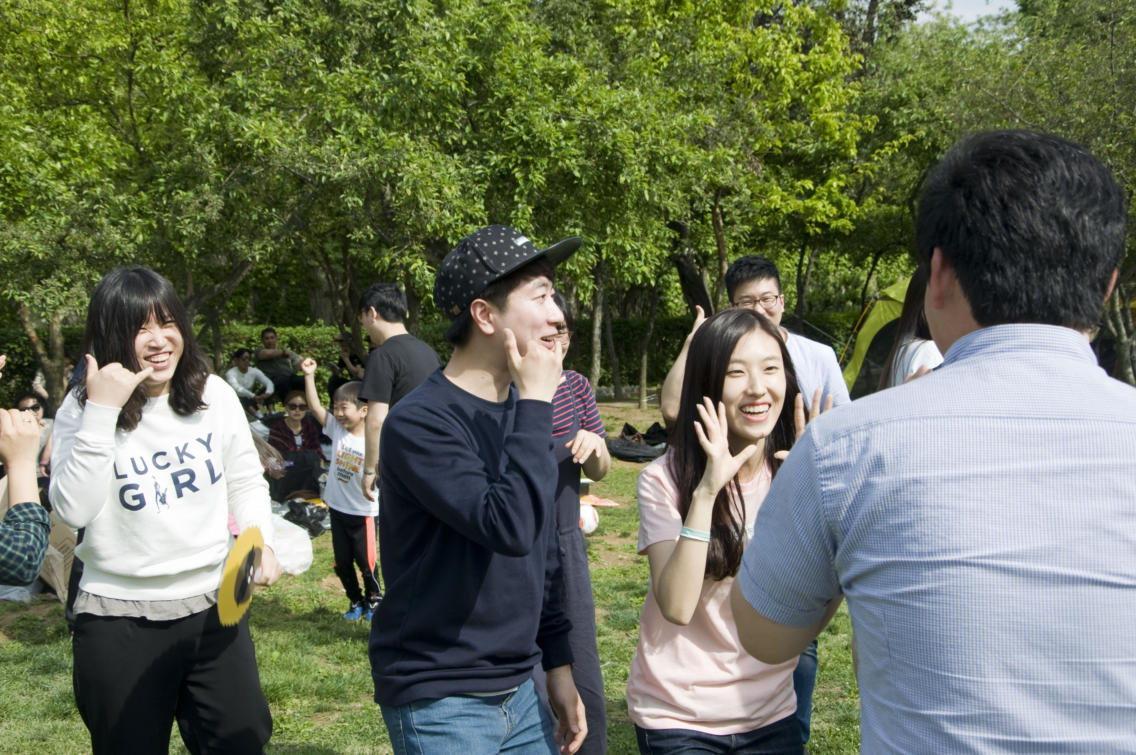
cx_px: 568
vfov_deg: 28.0
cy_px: 378
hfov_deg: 41.2
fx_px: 1513
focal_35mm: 48
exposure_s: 1/320
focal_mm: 32
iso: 200
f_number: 8
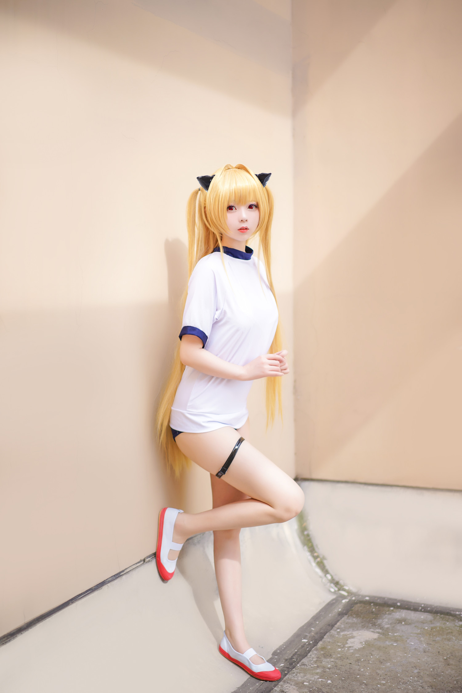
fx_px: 1059
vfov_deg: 36.2
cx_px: 231
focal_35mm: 55
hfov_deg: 24.6
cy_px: 346
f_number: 1.8
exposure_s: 1/640
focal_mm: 55
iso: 100
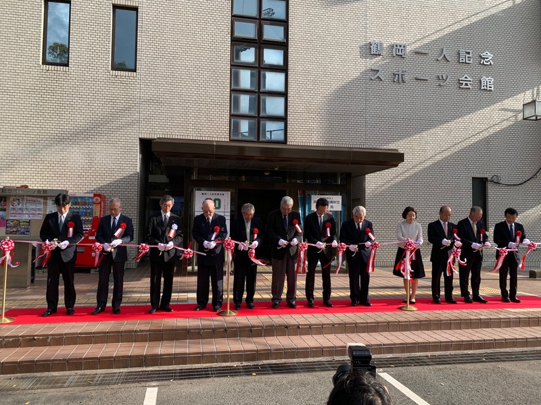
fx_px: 406
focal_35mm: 26
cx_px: 270
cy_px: 202
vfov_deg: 53.1
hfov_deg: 67.3
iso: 25
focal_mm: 4.25
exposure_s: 1/759
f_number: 1.8
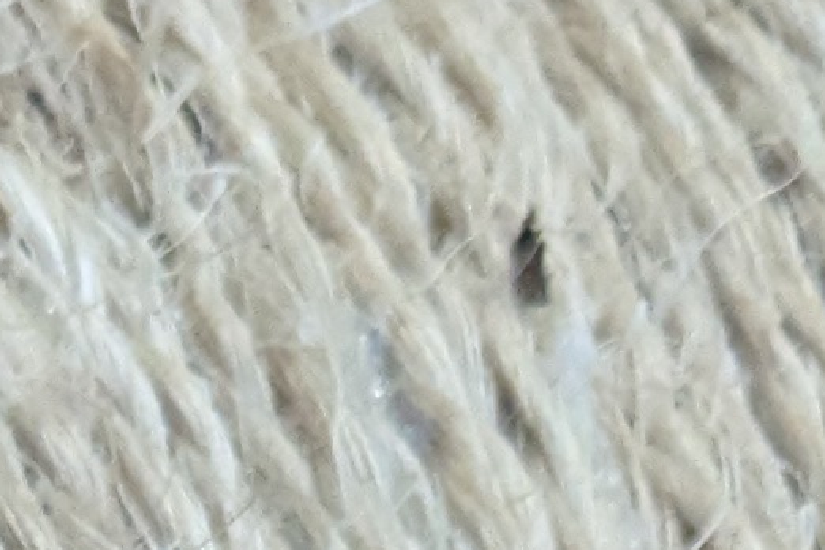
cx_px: -506
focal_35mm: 217
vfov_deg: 5.4
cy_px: 2353
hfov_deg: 9.2
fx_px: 4973
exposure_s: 1/99.9
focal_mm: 4.38
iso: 359
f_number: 1.73
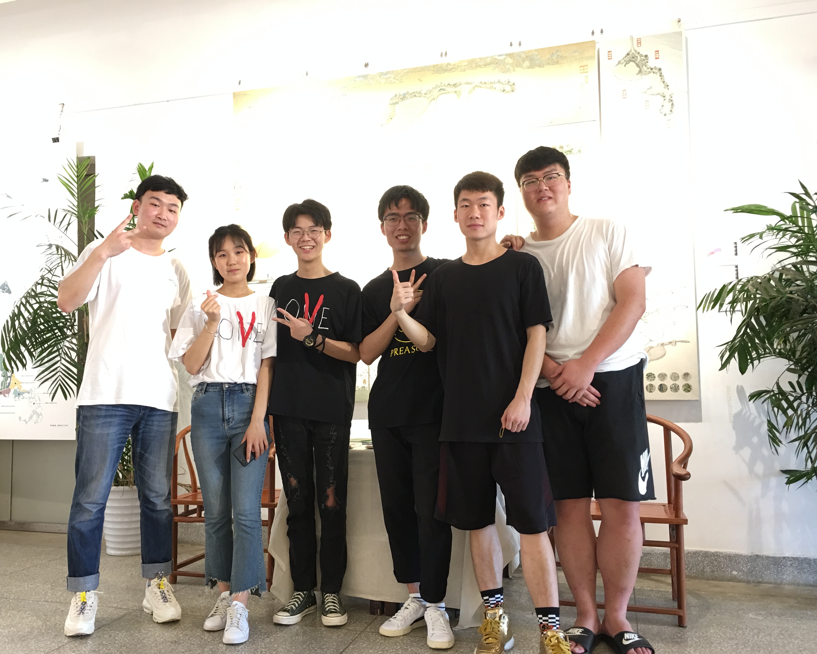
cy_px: 335
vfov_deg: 47.1
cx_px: 371
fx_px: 750
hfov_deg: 57.1
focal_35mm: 31
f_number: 2.2
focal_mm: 4.15
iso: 50
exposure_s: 1/17
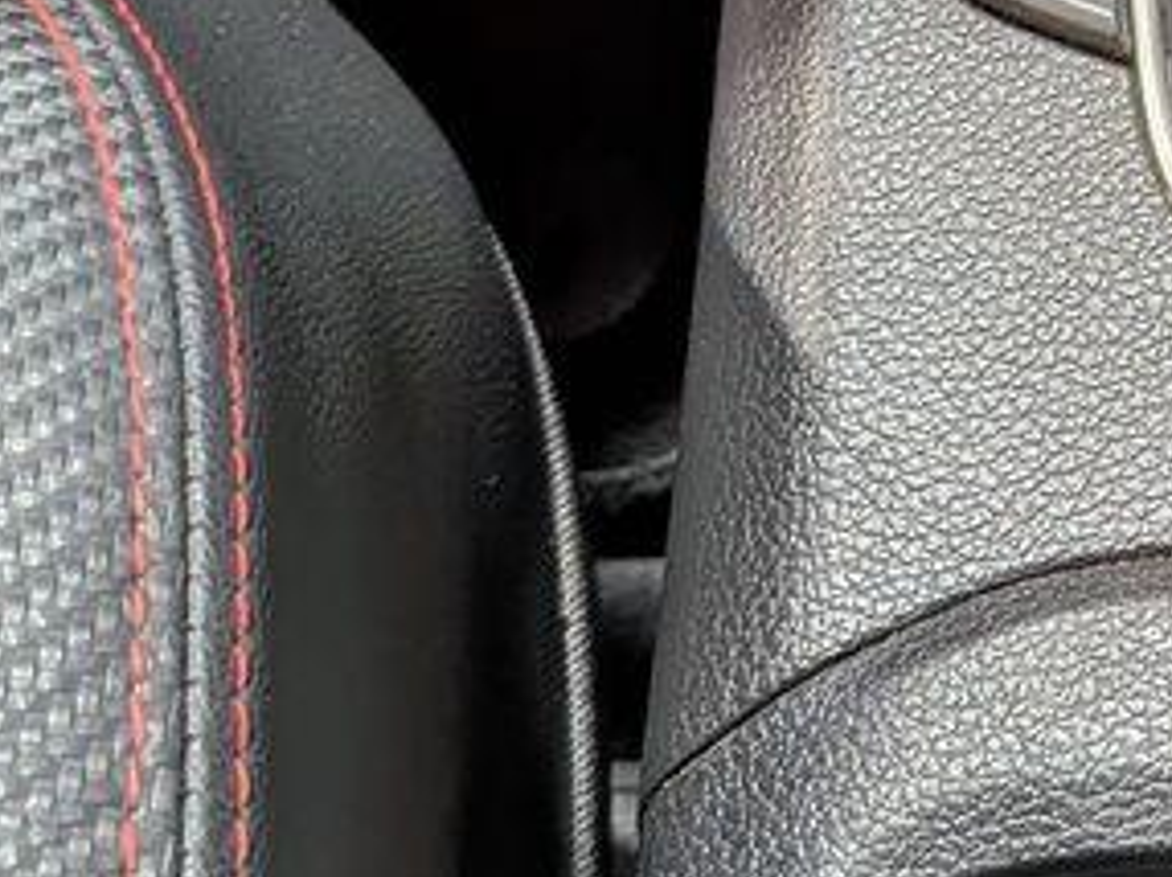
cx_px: 1717
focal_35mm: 86
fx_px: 2909
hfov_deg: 19.9
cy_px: -541
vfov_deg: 15.5
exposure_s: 1/116
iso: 32
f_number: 1.7
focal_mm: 4.53
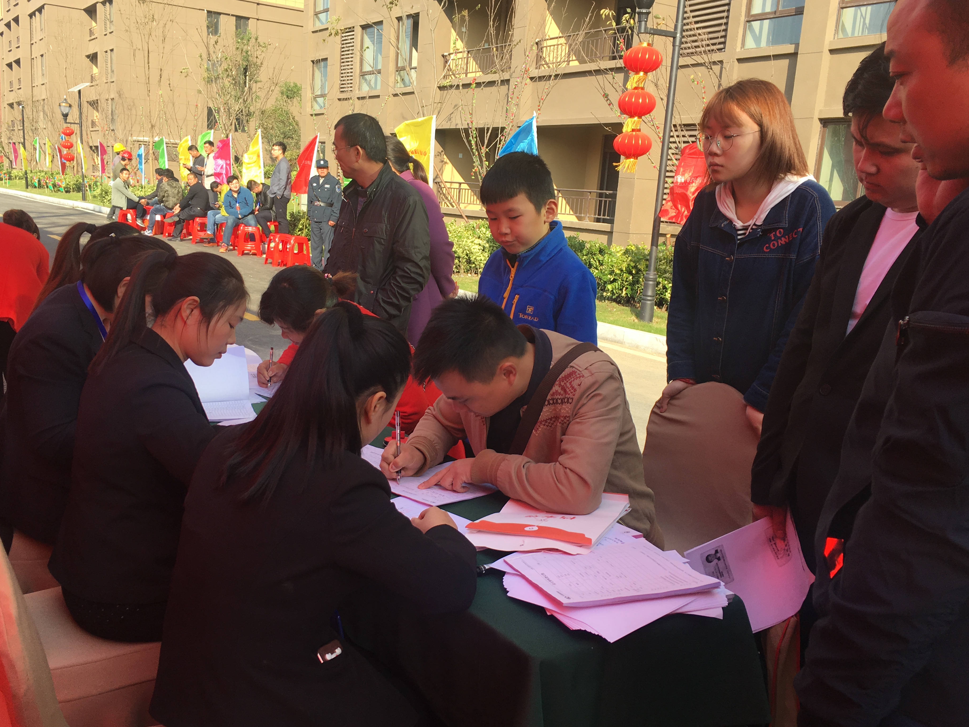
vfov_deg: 44.2
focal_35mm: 32
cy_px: 373
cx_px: 447
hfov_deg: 56.7
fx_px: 896
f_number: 2.2
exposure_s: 1/425
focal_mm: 4.15
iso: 25
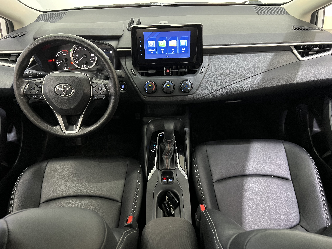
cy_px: 124
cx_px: 166
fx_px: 249
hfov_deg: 67.3
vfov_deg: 53.1
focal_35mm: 26
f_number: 1.5
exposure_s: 1/33
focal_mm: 5.7
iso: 500
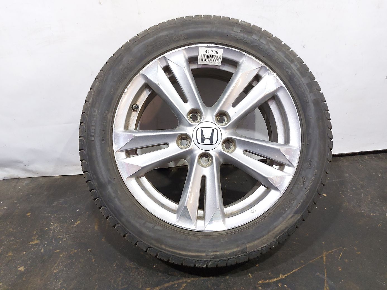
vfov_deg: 56.8
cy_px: 145
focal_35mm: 24
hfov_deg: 71.6
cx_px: 194
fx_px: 268
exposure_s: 1/50
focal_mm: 5.23
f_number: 1.8
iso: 250
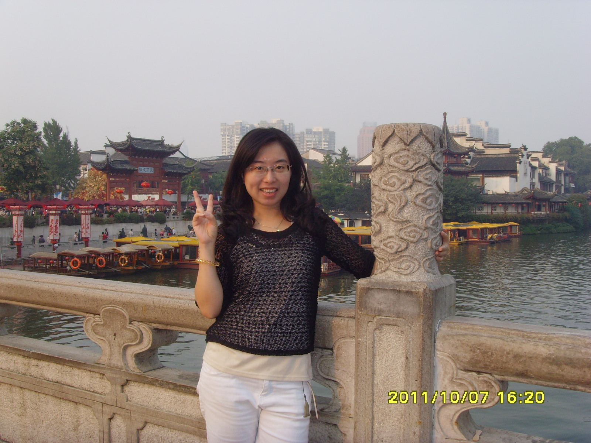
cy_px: 222
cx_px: 296
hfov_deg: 47.9
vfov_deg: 36.8
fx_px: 666
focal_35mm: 39
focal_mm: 6.6
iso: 100
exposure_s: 1/125
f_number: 6.3
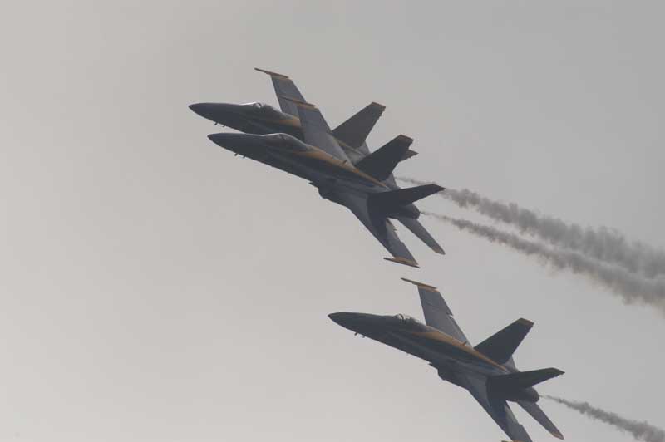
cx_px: 332
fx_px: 8305
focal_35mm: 450
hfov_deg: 4.6
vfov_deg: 3.0
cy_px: 221
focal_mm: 300
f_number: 8
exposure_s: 1/4000
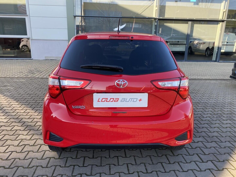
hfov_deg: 67.3
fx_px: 177
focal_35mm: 26
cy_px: 88
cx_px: 118
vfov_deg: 53.1
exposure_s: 1/284
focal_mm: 4.25
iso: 32
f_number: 1.8
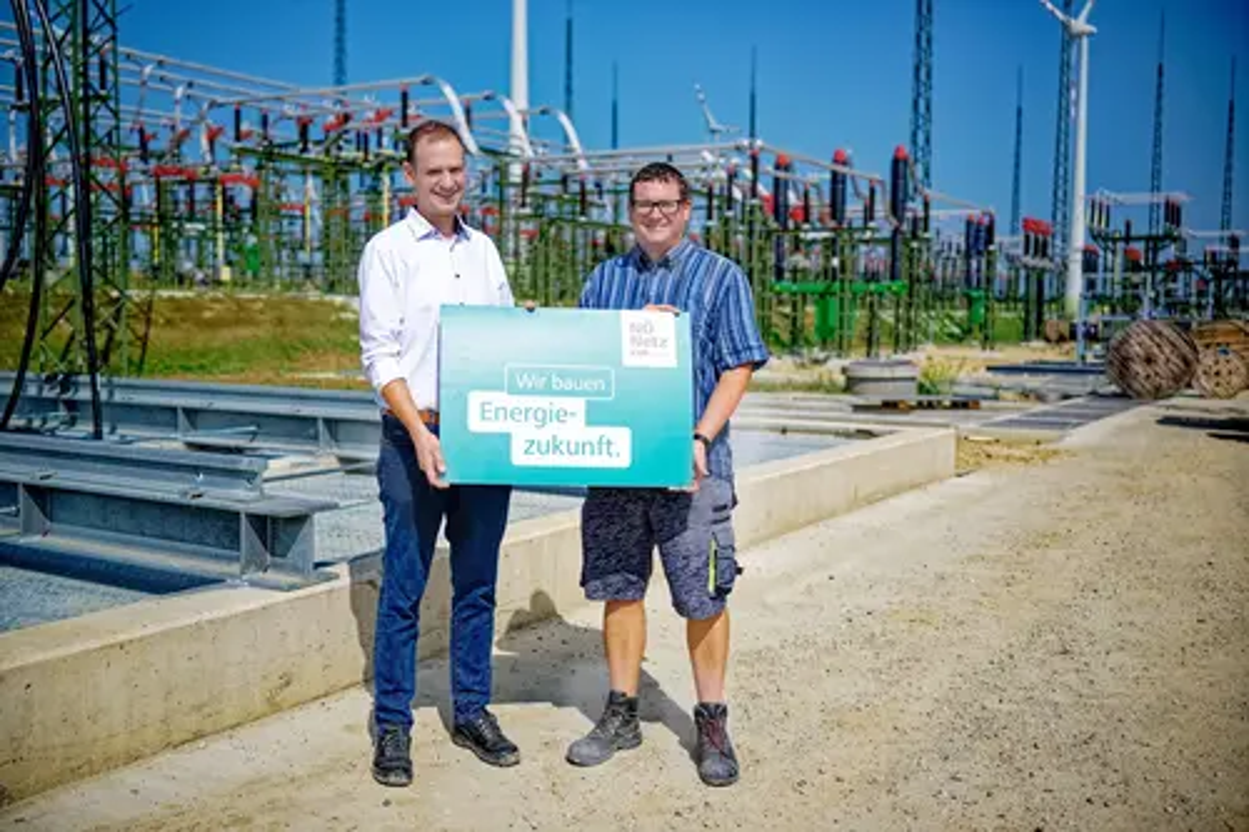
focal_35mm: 35
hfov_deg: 54.5
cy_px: 416
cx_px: 624
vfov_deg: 37.8
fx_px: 1214
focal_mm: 35
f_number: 2
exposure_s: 1/8000
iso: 100
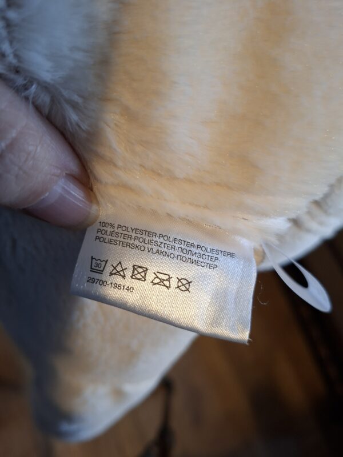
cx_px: 172
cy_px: 228
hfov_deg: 58.9
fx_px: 304
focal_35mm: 23
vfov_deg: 73.9
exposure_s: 1/24
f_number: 1.8
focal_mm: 5.54
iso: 400
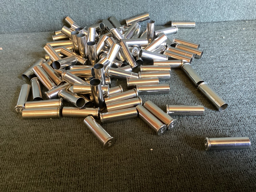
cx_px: 128
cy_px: 96
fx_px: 229
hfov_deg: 58.3
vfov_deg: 45.4
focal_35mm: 31
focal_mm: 3.3
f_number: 2.4
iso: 320
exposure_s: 1/33
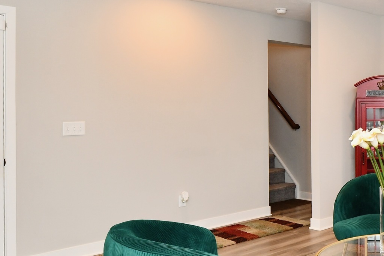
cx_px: 417
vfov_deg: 31.9
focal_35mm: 42
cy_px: 118
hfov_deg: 38.7
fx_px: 448
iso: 640
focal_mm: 14
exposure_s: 1/60
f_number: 6.3
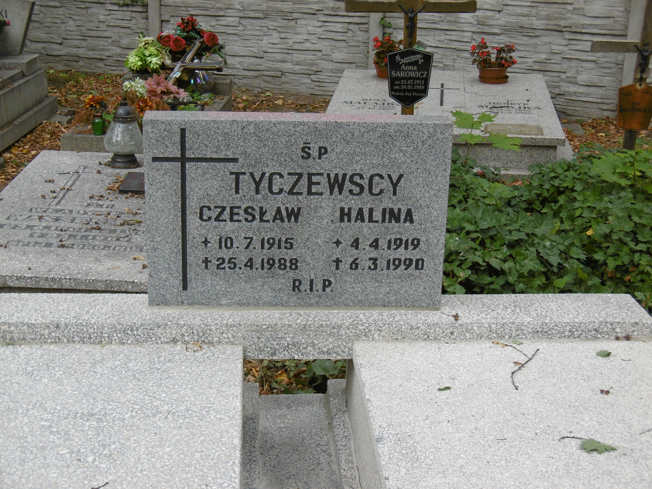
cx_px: 326
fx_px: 1111
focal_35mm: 59
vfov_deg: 24.8
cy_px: 244
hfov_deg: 32.7
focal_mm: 10.5
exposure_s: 1/160
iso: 100
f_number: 4.2
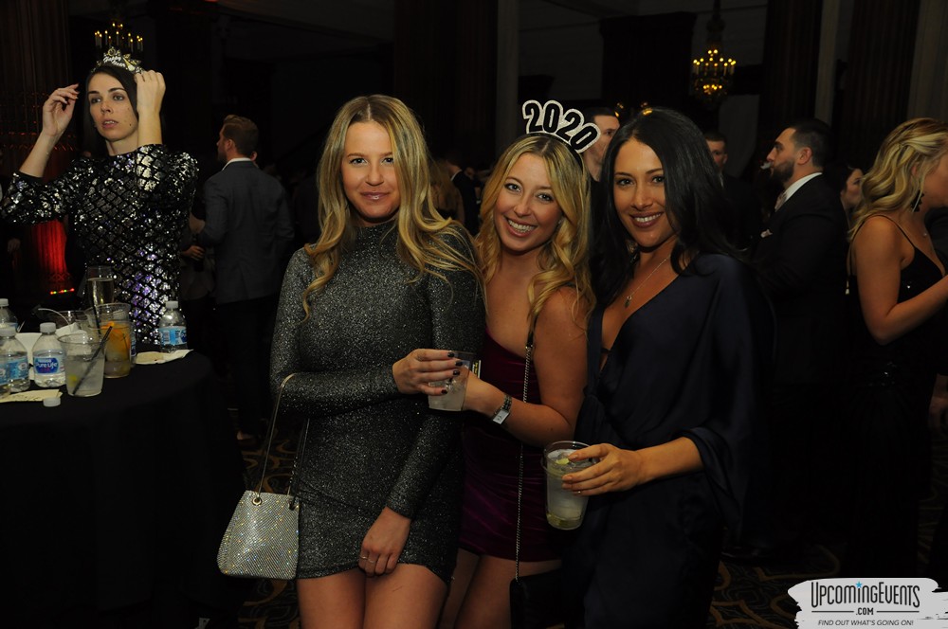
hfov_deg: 57.3
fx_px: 868
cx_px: 474
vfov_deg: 39.9
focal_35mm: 33
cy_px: 314
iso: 800
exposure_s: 1/60
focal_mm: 22
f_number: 5.6
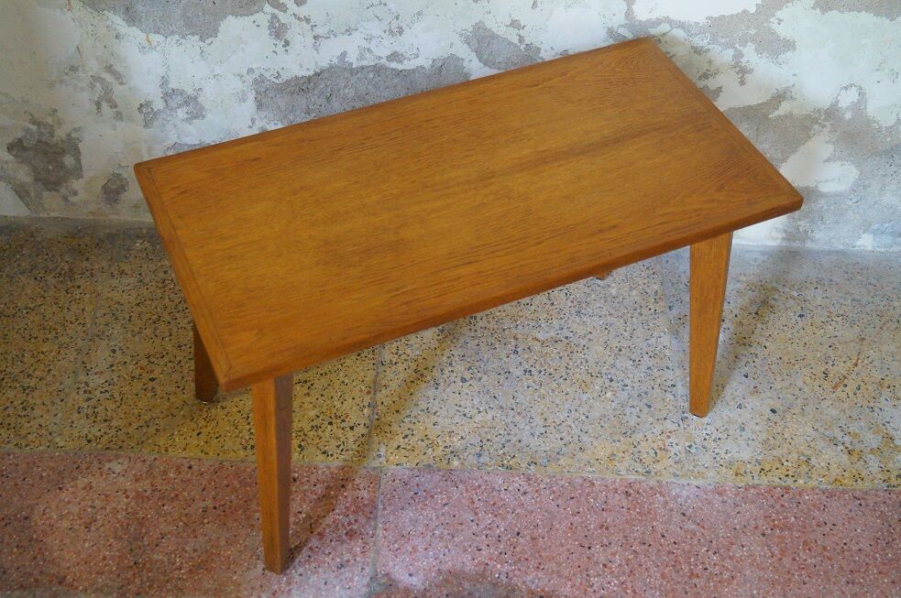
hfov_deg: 46.4
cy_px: 299
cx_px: 450
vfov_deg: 31.8
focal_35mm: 42
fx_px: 1050
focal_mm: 28
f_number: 4.5
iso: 3200
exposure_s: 1/50
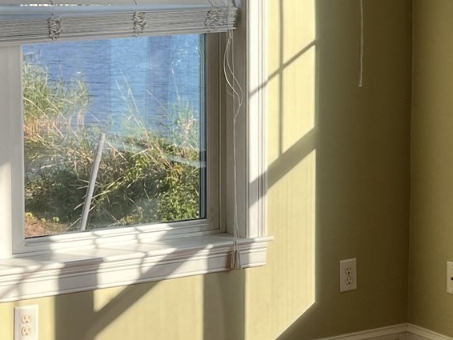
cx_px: 415
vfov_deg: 15.7
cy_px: 91
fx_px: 1231
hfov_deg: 20.4
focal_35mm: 94
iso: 50
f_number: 1.6
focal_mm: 5.1
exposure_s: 1/782
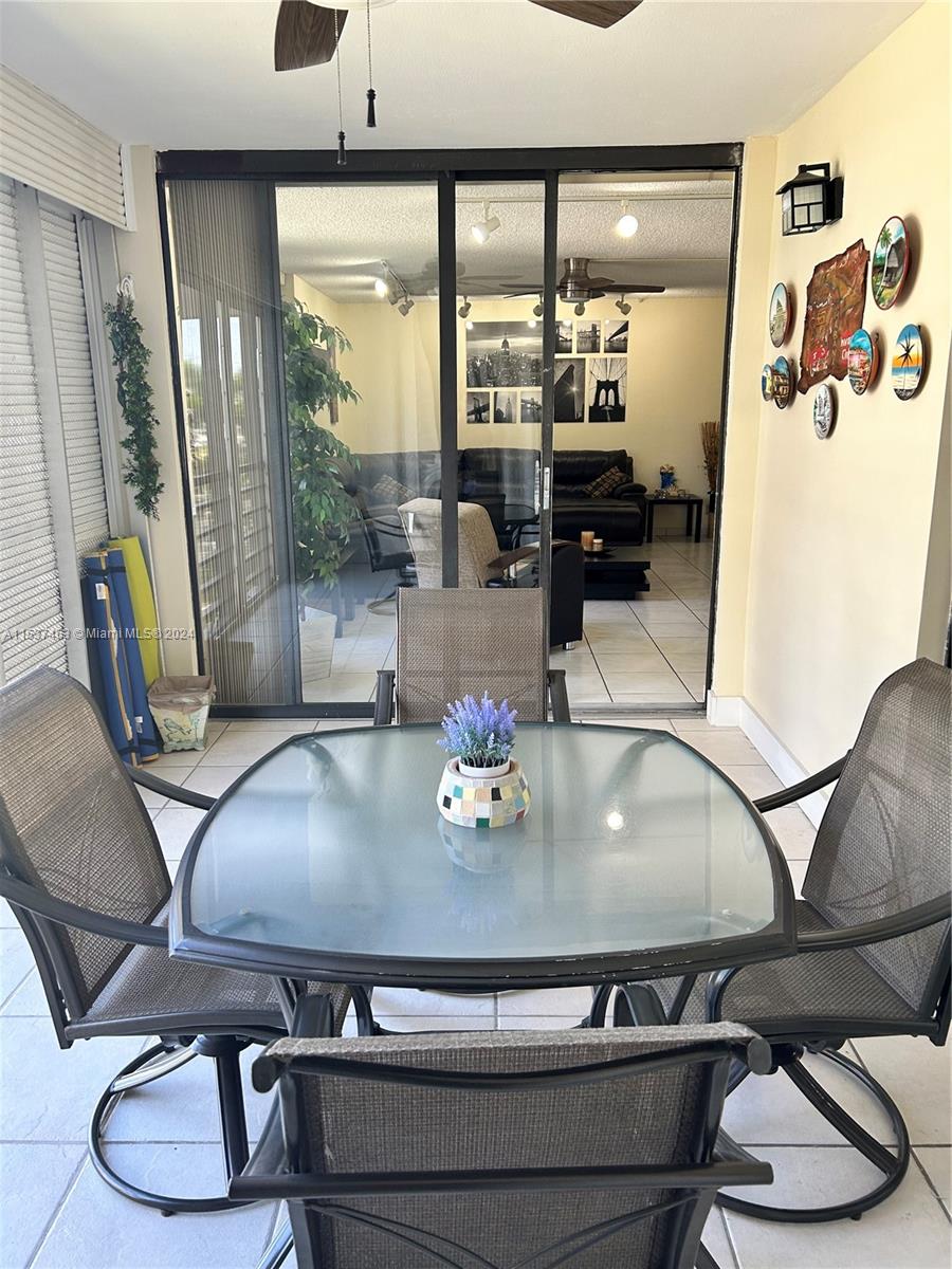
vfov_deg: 67.3
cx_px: 476
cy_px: 634
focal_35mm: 26
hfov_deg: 53.1
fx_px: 953
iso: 100
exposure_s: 1/120
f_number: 1.5
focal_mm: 5.7
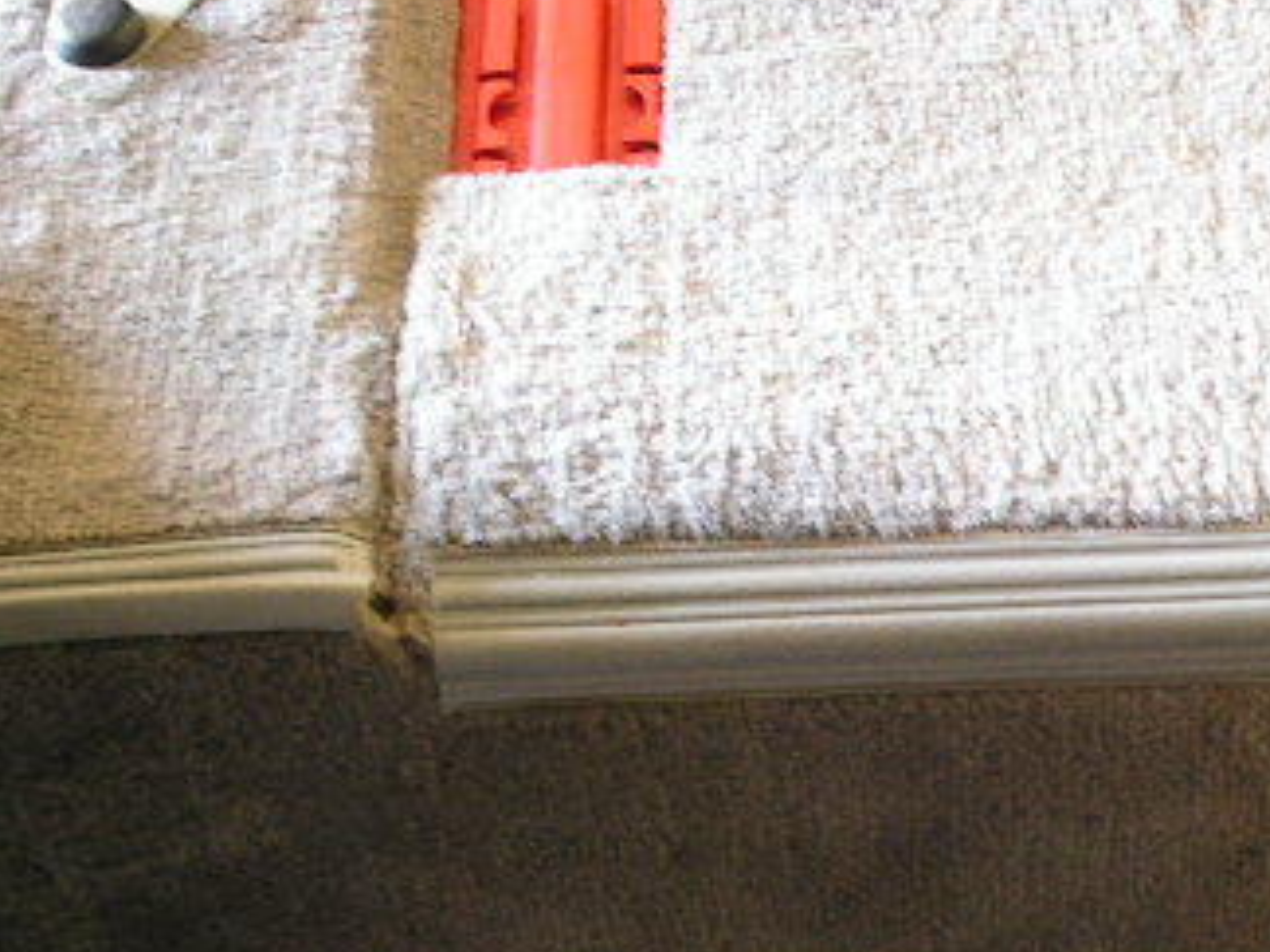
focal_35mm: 75
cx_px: 1000
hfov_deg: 25.6
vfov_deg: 19.6
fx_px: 2752
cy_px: 658
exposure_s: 1/6
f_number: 2.8
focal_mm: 7.8
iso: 200
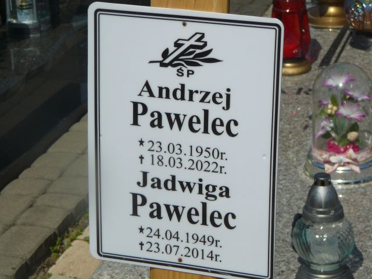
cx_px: 186
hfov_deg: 16.7
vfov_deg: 12.6
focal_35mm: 118
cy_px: 140
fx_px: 1268
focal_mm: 17.6
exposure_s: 1/800
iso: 80
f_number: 6.3
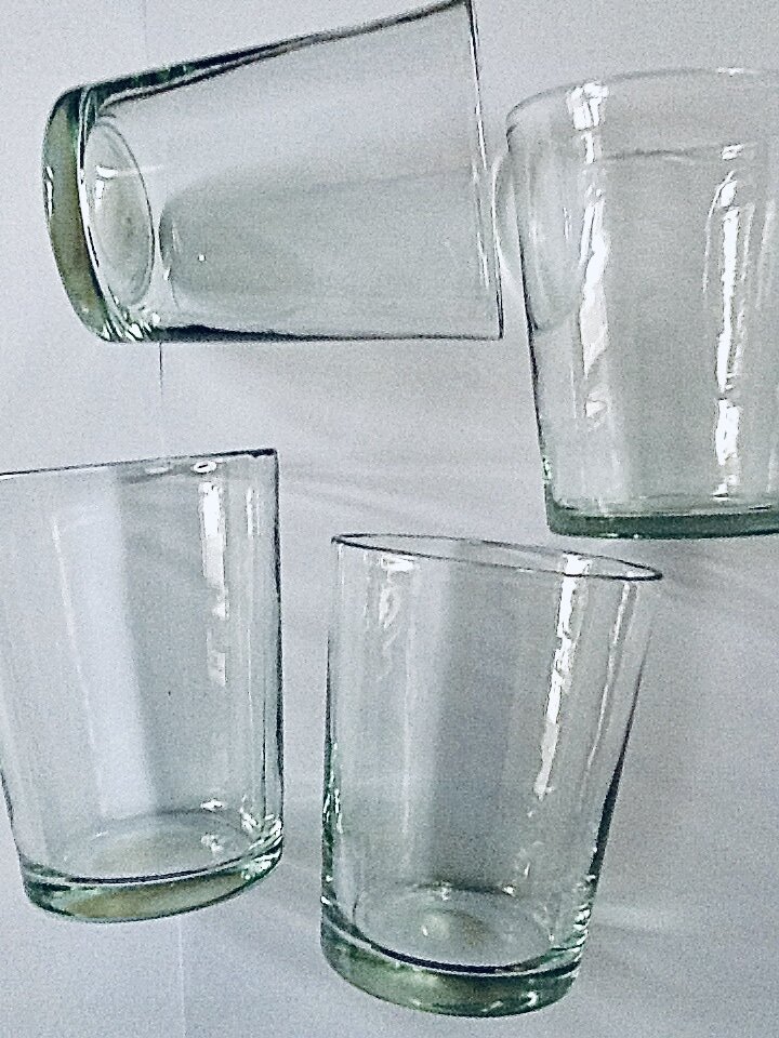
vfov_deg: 42.9
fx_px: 1320
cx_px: 390
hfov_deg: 32.9
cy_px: 519
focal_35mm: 44
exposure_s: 1/30
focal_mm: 2.03
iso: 80
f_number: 2.4
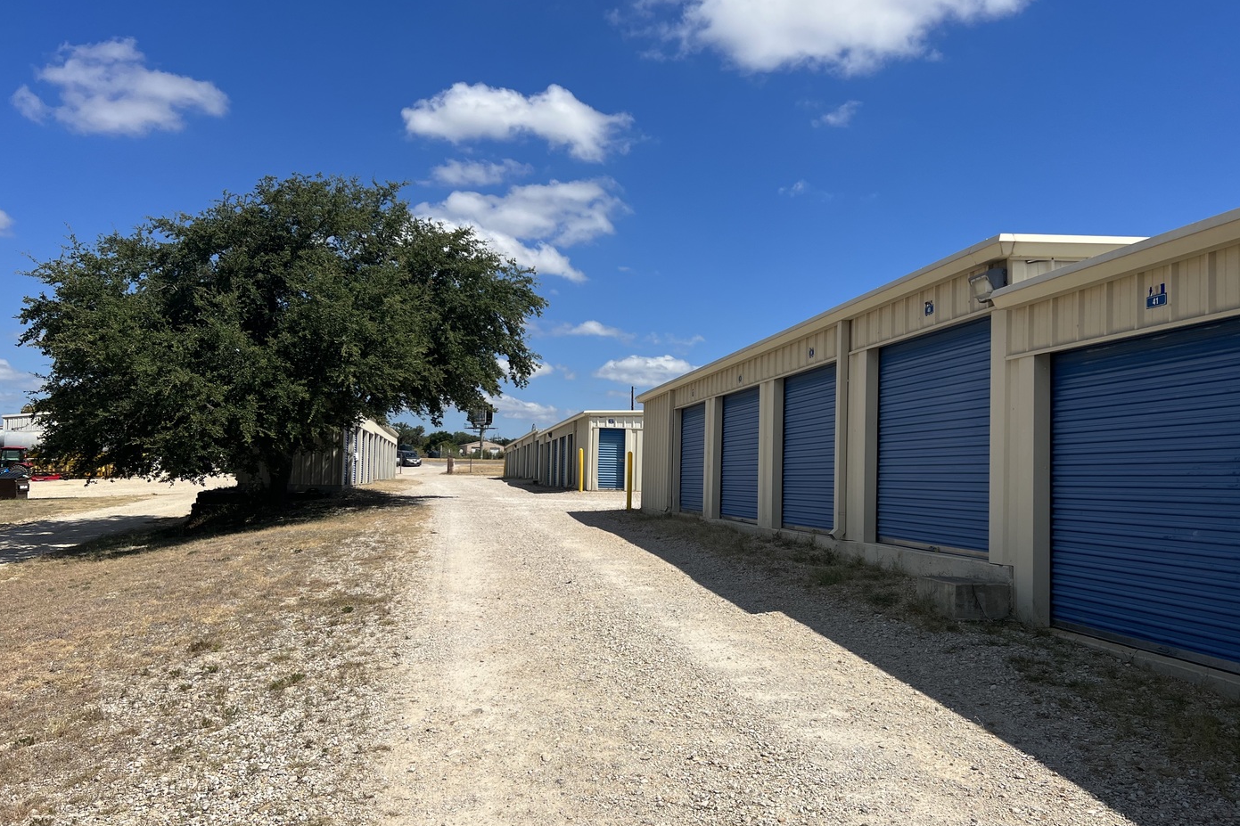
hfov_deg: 65.5
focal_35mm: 28
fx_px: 964
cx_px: 618
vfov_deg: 46.4
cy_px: 429
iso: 50
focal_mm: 5.7
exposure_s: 1/6993
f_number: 1.5
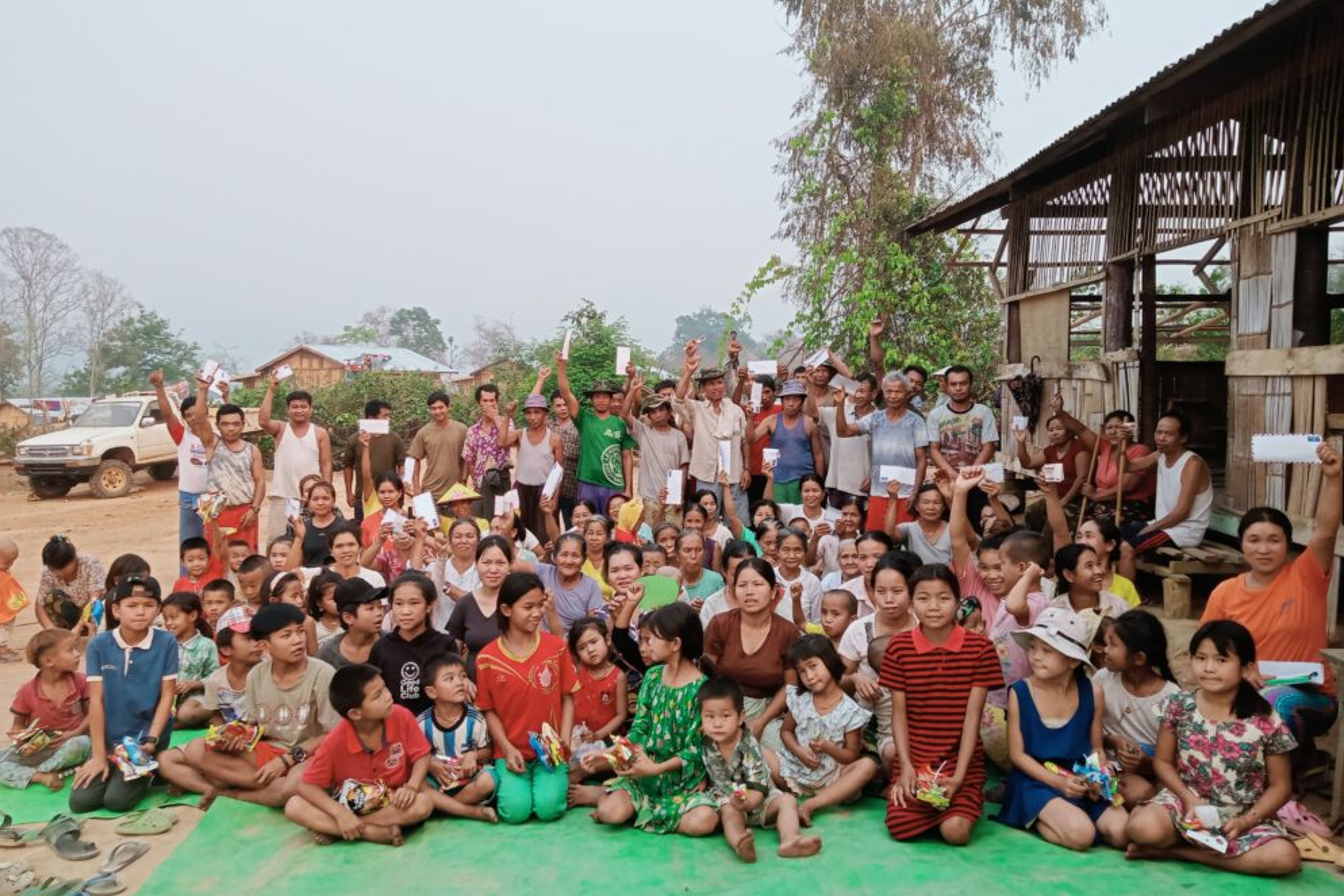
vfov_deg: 43.6
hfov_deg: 61.9
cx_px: 654
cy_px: 453
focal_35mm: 30
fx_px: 1120
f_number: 2.2
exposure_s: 1/233
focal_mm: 3.37
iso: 112
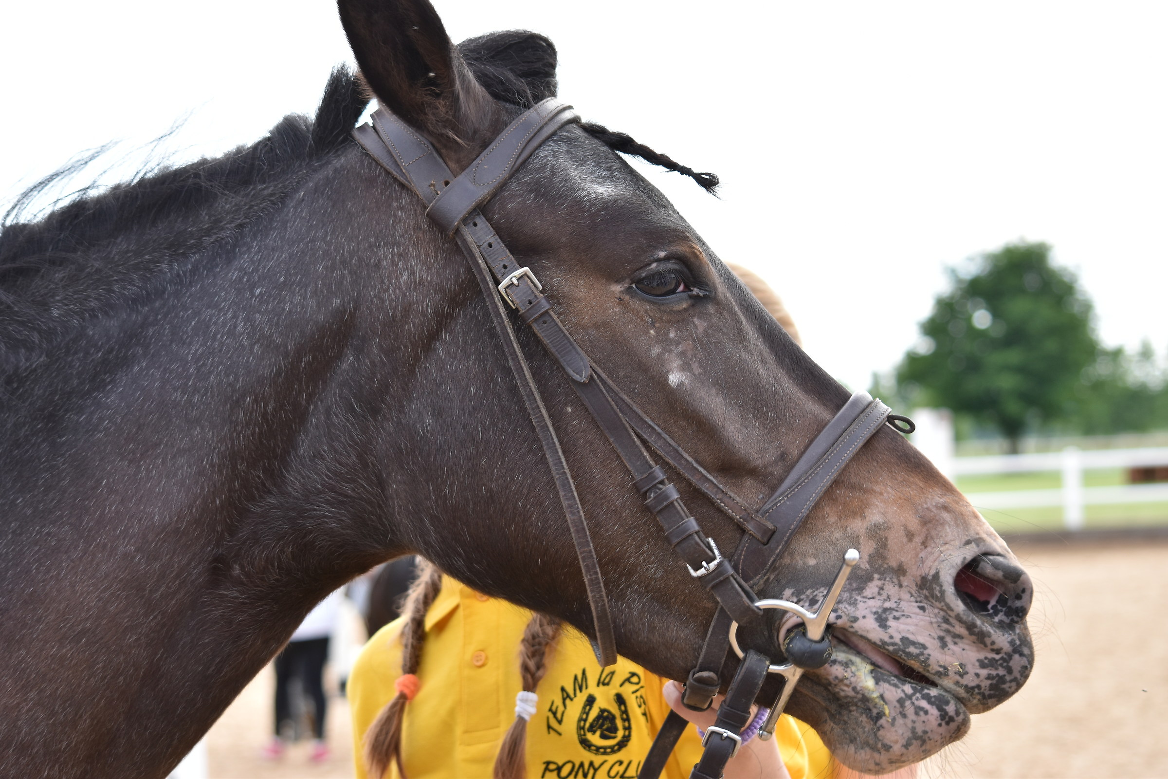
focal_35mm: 82
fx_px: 2676
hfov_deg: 24.6
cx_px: 584
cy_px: 390
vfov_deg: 16.6
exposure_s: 1/320
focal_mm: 55
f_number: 5.6
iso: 200
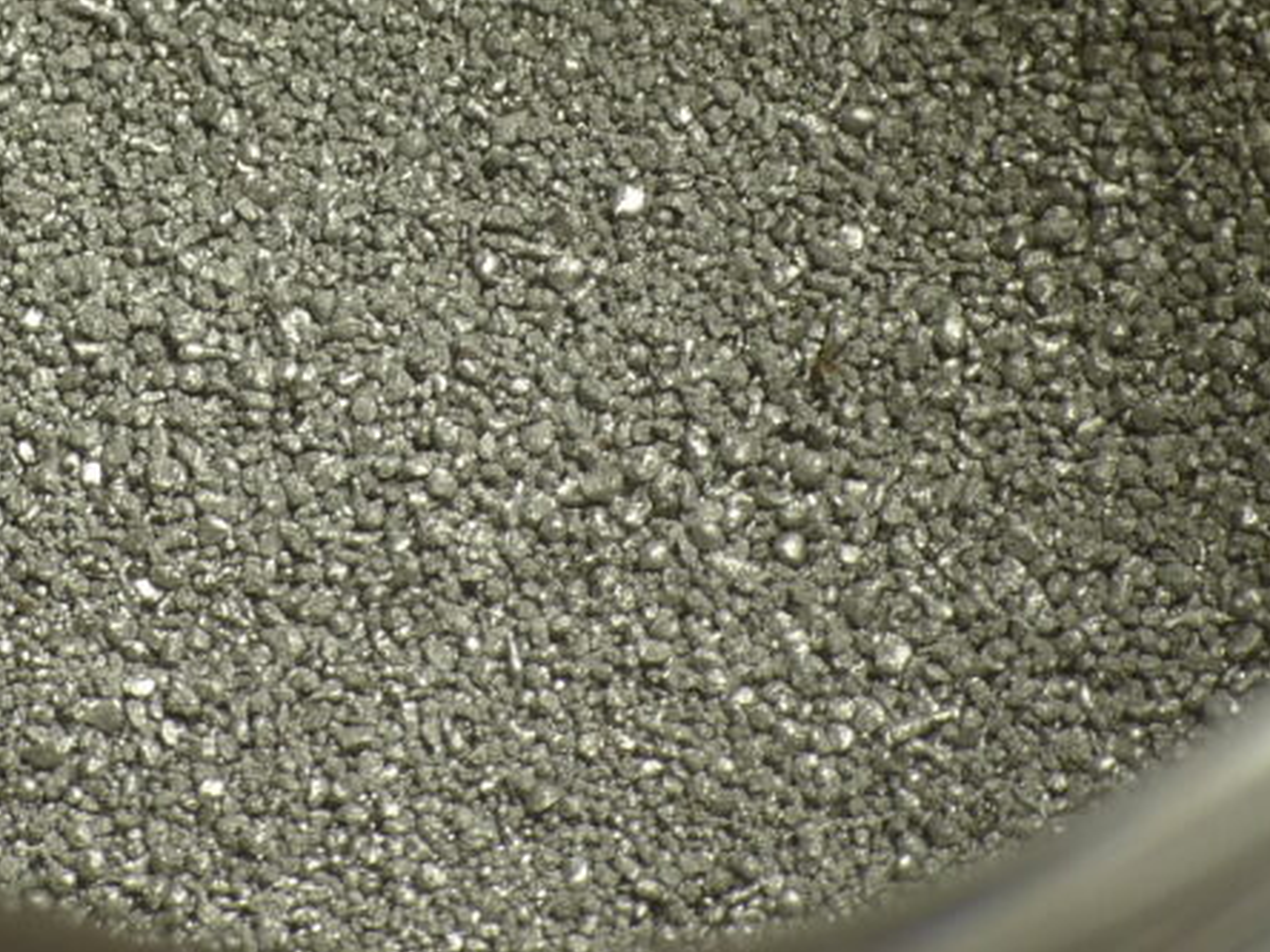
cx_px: 429
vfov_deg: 8.9
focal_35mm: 166
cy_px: 83
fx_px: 6090
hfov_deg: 11.9
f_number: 5.6
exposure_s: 1/25
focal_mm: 12.8
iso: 100
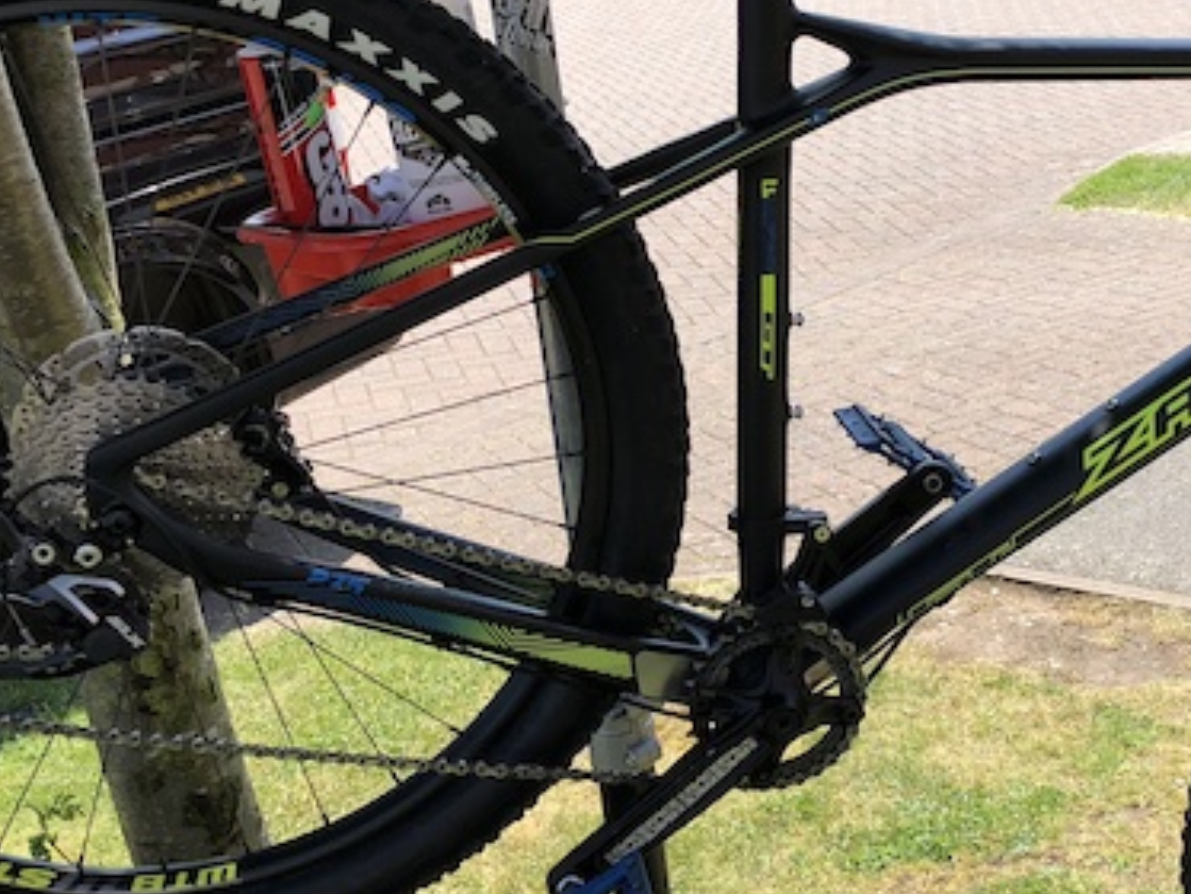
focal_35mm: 60
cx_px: 795
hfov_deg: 31.9
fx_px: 2065
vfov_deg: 24.4
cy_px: 409
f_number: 1.8
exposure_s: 1/706
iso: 20
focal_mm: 3.99
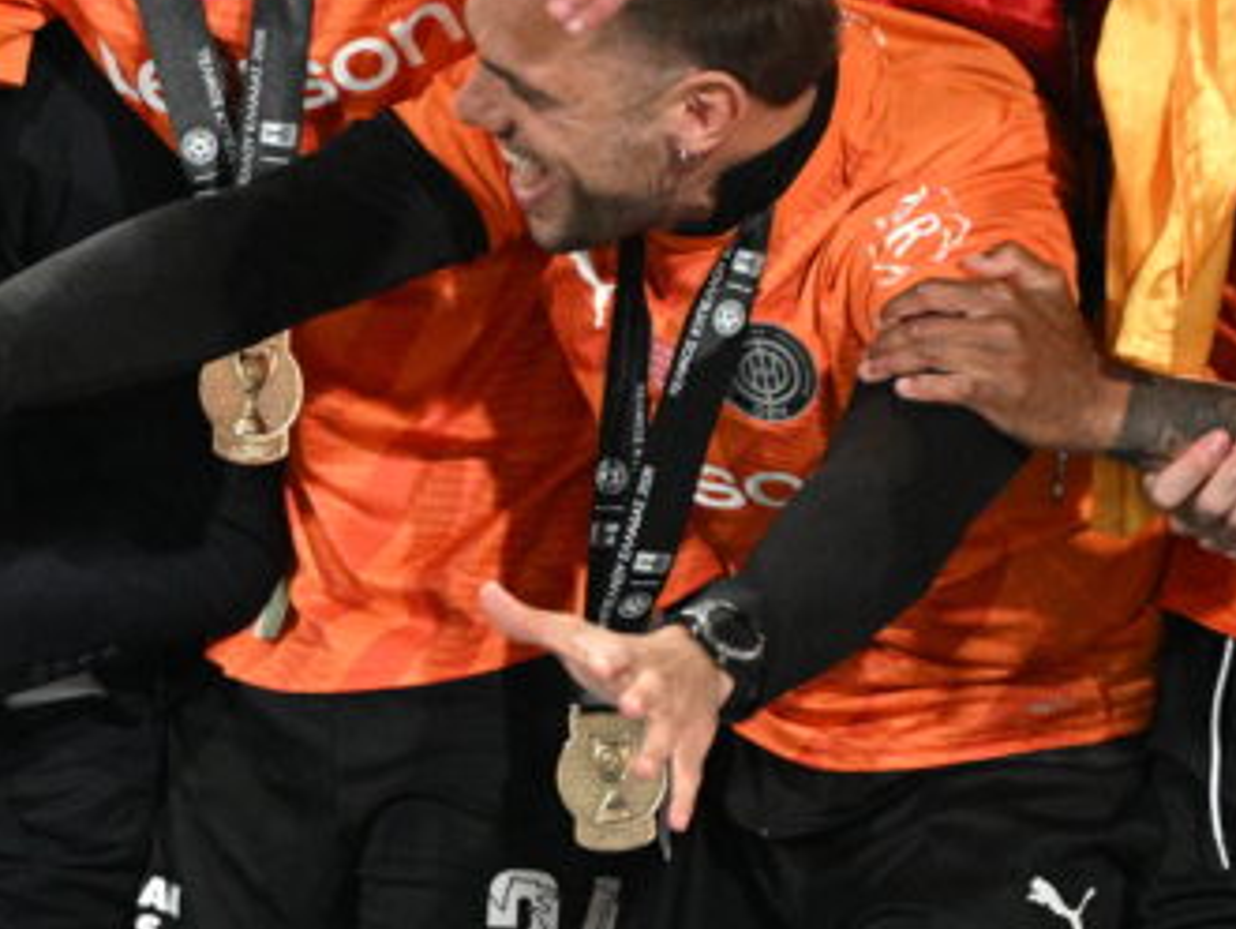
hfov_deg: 1.4
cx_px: -161
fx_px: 49918
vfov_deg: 1.1
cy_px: 569
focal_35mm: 1397
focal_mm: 400
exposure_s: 1/400
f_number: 3.2
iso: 3200
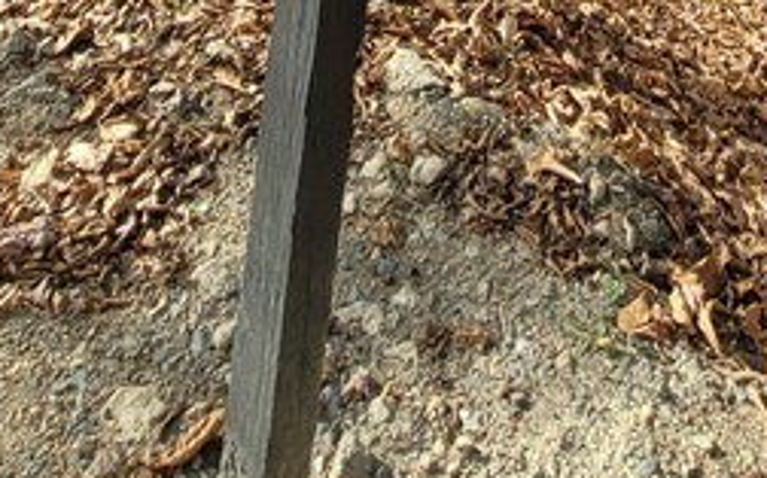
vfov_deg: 14.8
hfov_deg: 36.2
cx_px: 450
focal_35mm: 56
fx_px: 1170
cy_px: -658
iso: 40
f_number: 2.2
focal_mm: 1.74
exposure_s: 1/435
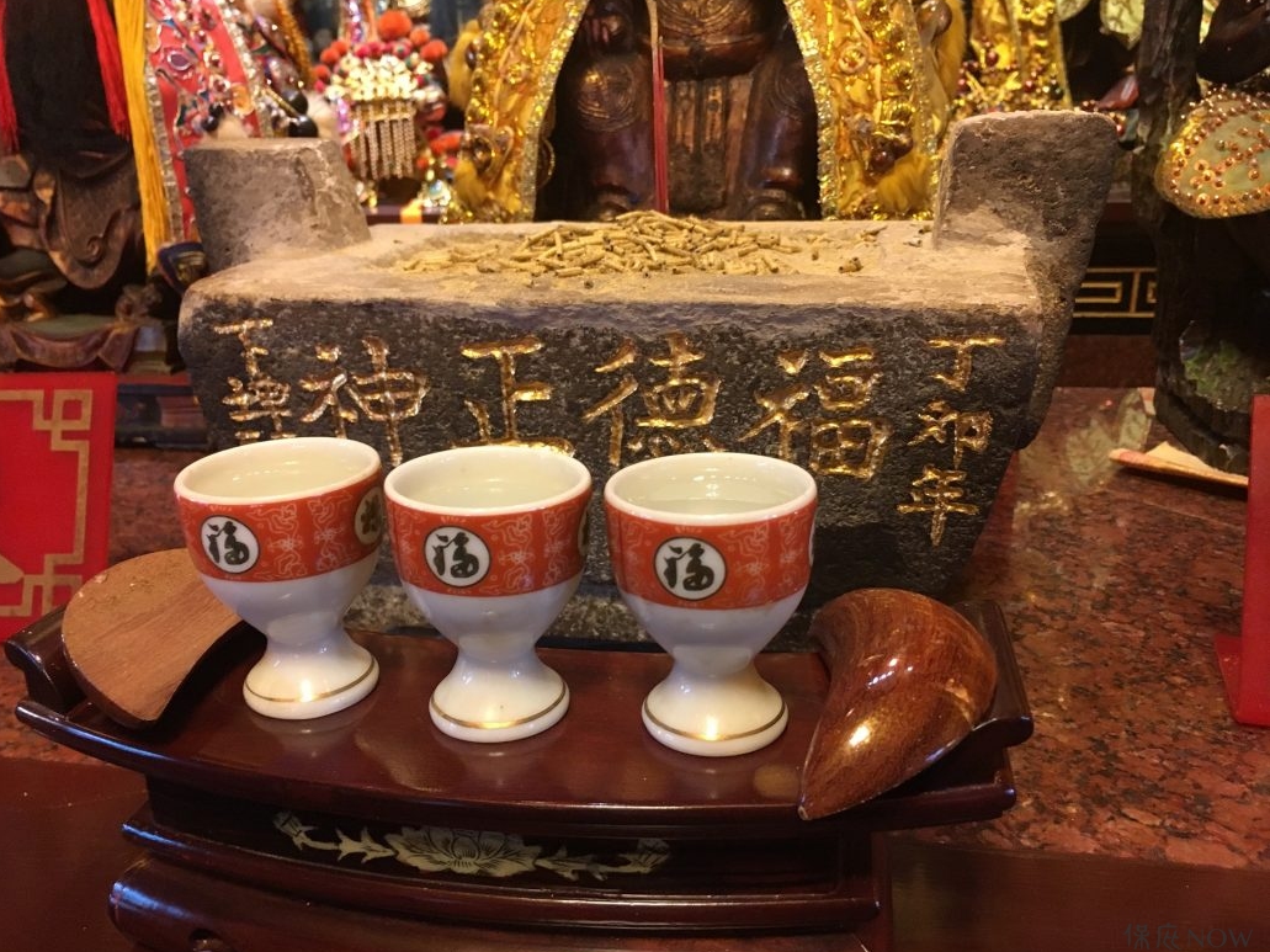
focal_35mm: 30
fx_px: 1101
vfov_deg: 46.8
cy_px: 475
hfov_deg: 60.0
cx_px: 614
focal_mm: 4.15
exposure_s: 1/30
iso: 160
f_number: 2.2
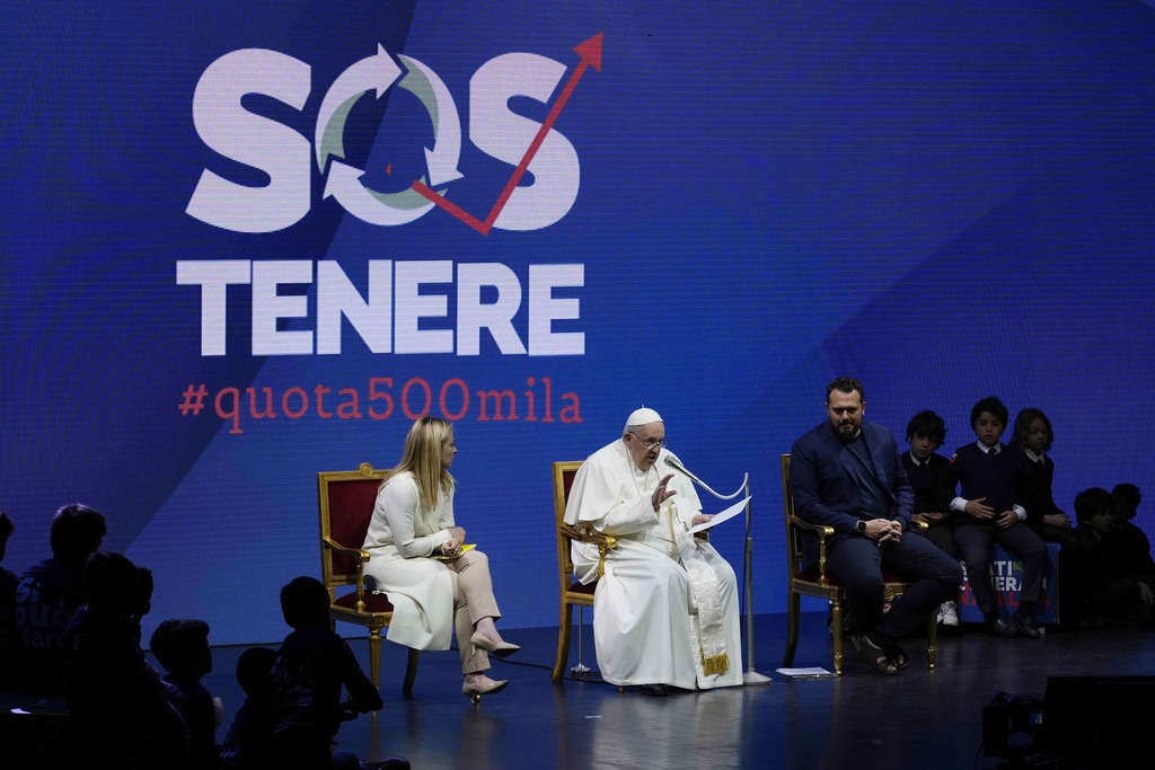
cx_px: 578
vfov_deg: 8.7
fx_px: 5037
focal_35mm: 157
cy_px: 385
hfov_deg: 13.1
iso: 500
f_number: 5
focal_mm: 105
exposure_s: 1/800
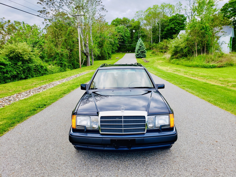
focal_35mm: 26
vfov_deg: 53.1
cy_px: 88
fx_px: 177
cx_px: 118
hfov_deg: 67.3
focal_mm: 4.3
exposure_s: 1/120
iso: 64
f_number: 2.4
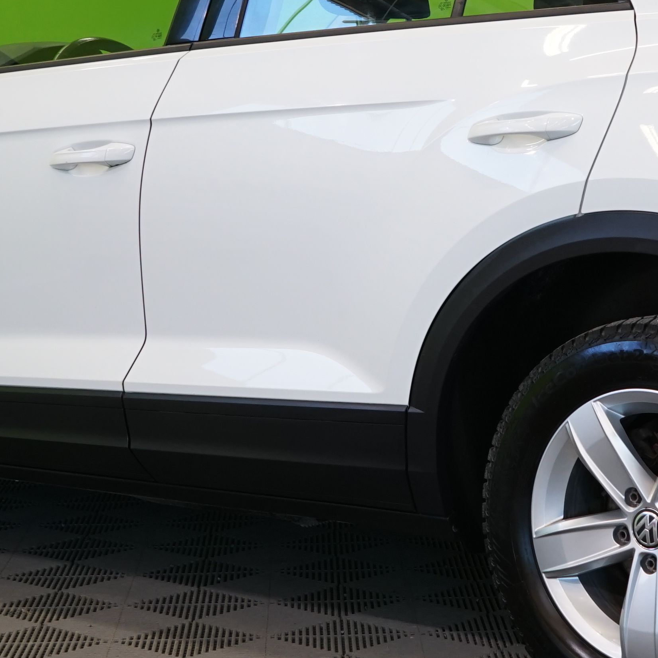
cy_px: 216
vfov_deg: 17.5
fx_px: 2129
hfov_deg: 17.5
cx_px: 482
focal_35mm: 99
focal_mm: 32
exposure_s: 1/40
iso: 500
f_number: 6.3
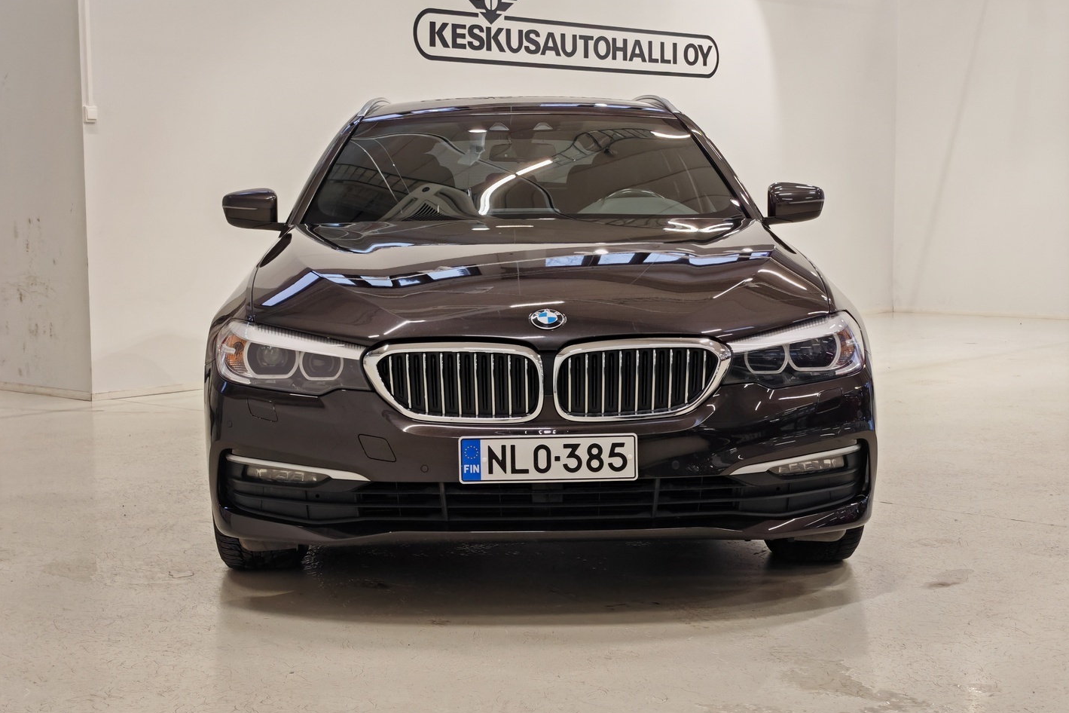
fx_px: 1692
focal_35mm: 57
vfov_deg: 23.8
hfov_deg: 35.1
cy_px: 351
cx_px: 529
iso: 125
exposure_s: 1/100
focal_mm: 5.4
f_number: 1.6
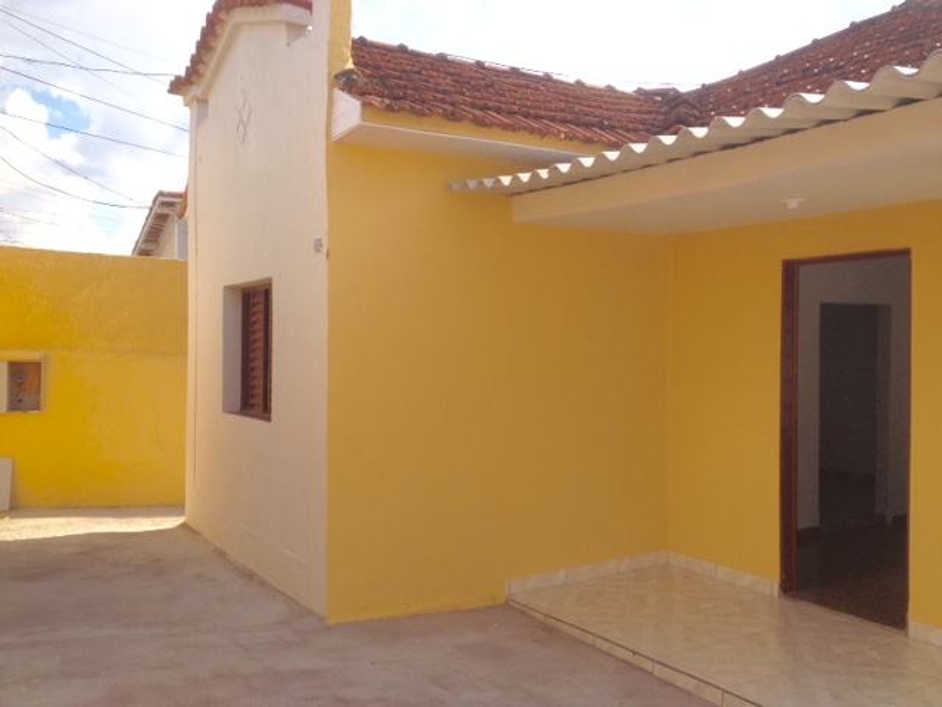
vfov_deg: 40.7
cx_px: 471
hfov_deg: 52.6
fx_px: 952
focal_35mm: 35
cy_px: 354
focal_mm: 4.28
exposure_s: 1/935
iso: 50
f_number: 2.4
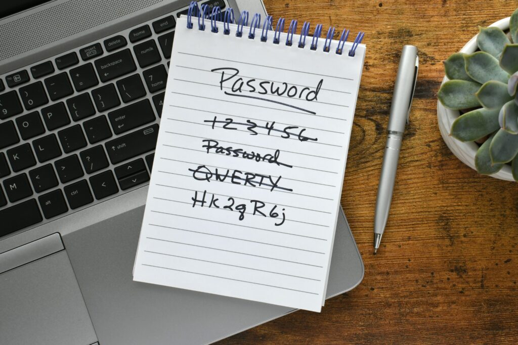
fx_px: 755
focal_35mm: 52
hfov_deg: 37.8
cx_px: 259
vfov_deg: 25.8
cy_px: 172
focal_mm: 35
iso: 200
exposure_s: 1/25
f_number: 9
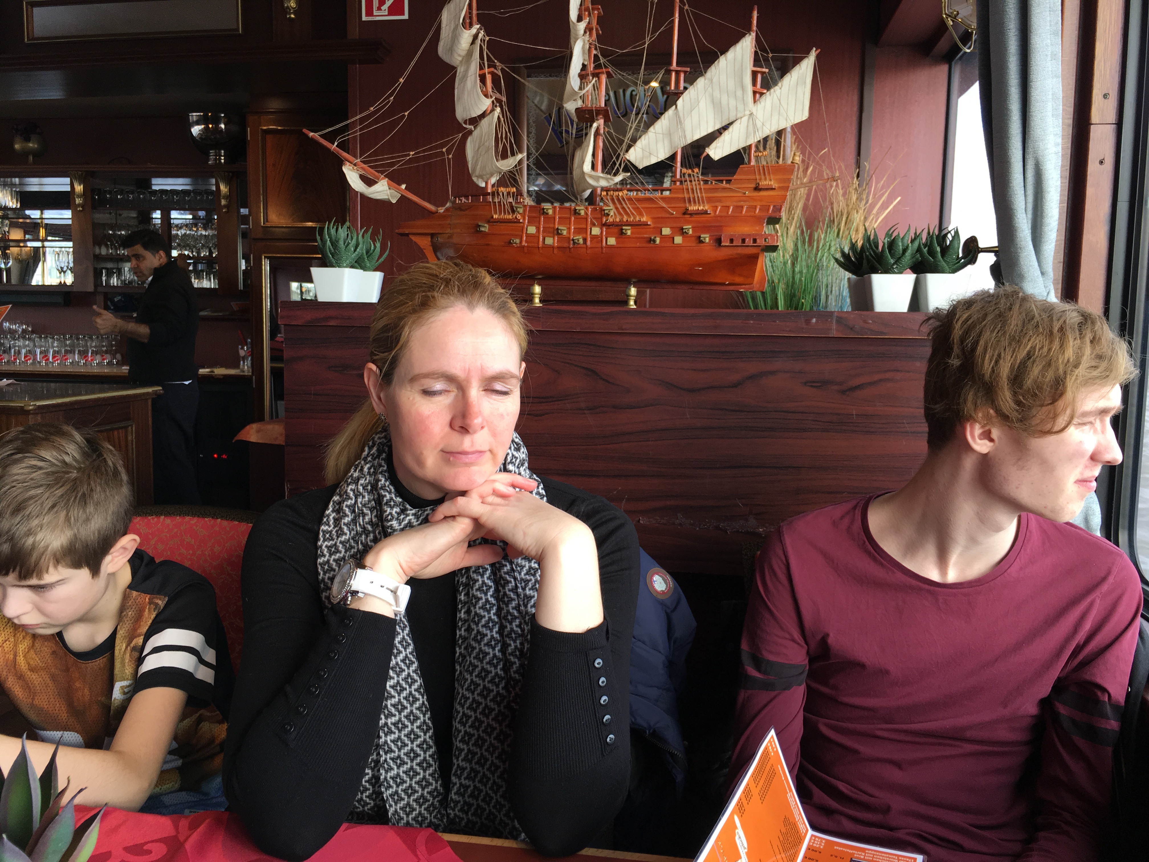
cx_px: 574
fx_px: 963
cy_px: 431
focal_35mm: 29
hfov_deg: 61.7
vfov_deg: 48.2
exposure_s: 1/50
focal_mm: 4.15
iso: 32
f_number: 2.2
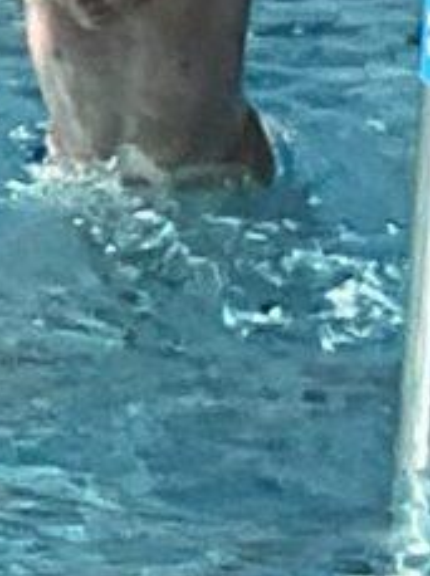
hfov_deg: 4.1
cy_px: -267
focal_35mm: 364
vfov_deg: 5.4
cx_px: -221
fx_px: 6046
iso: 16
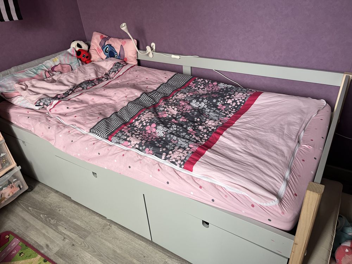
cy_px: 132
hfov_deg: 67.3
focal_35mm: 26
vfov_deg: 53.1
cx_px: 176
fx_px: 264
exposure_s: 1/119
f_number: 1.6
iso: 125
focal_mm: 5.1
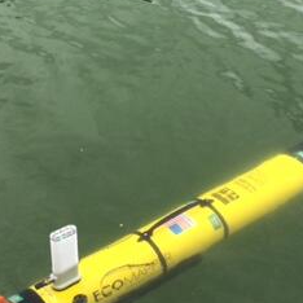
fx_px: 693
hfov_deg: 24.7
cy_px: 110
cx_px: 161
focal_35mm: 70
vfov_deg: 24.6
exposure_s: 1/1080
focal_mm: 4.15
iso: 32
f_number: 2.2
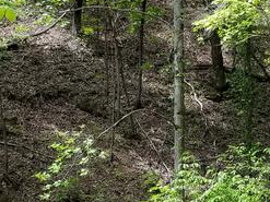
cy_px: 178
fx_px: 842
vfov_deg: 13.6
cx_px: 209
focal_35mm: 108
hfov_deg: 18.1
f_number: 1.7
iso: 50
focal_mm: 4.25
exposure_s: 1/412
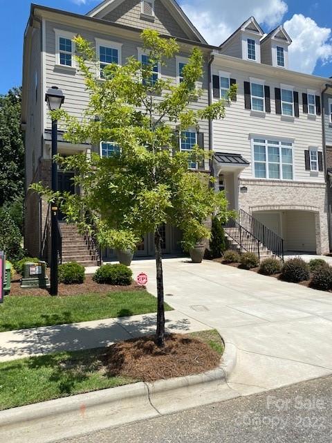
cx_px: 166
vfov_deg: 67.3
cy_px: 222
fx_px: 332
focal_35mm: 26
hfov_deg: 53.1
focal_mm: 4.25
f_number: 1.8
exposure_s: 1/3497
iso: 32
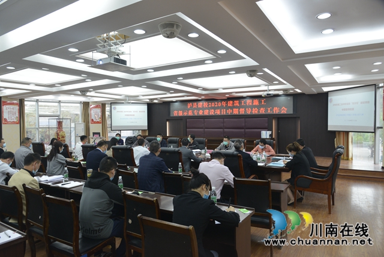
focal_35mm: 24
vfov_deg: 53.2
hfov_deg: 73.7
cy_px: 128
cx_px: 192
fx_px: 256
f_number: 8
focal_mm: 24
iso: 1250
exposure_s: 1/30
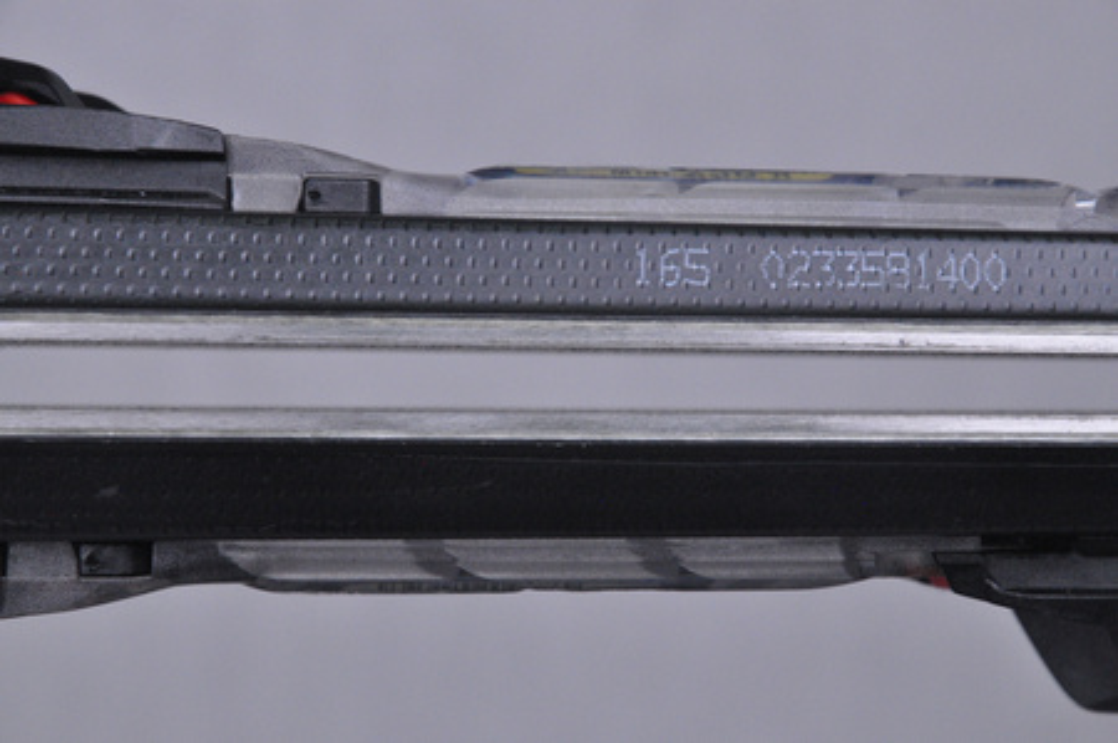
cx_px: 559
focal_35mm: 158
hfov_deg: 13.1
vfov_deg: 8.7
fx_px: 4886
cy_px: 372
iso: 3200
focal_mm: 105
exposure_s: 1/125
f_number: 11
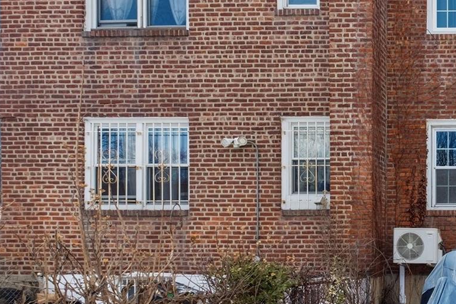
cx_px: 547
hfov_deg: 37.0
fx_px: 507
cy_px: 252
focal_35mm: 40
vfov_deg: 32.3
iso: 320
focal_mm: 10
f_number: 8
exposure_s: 1/1250
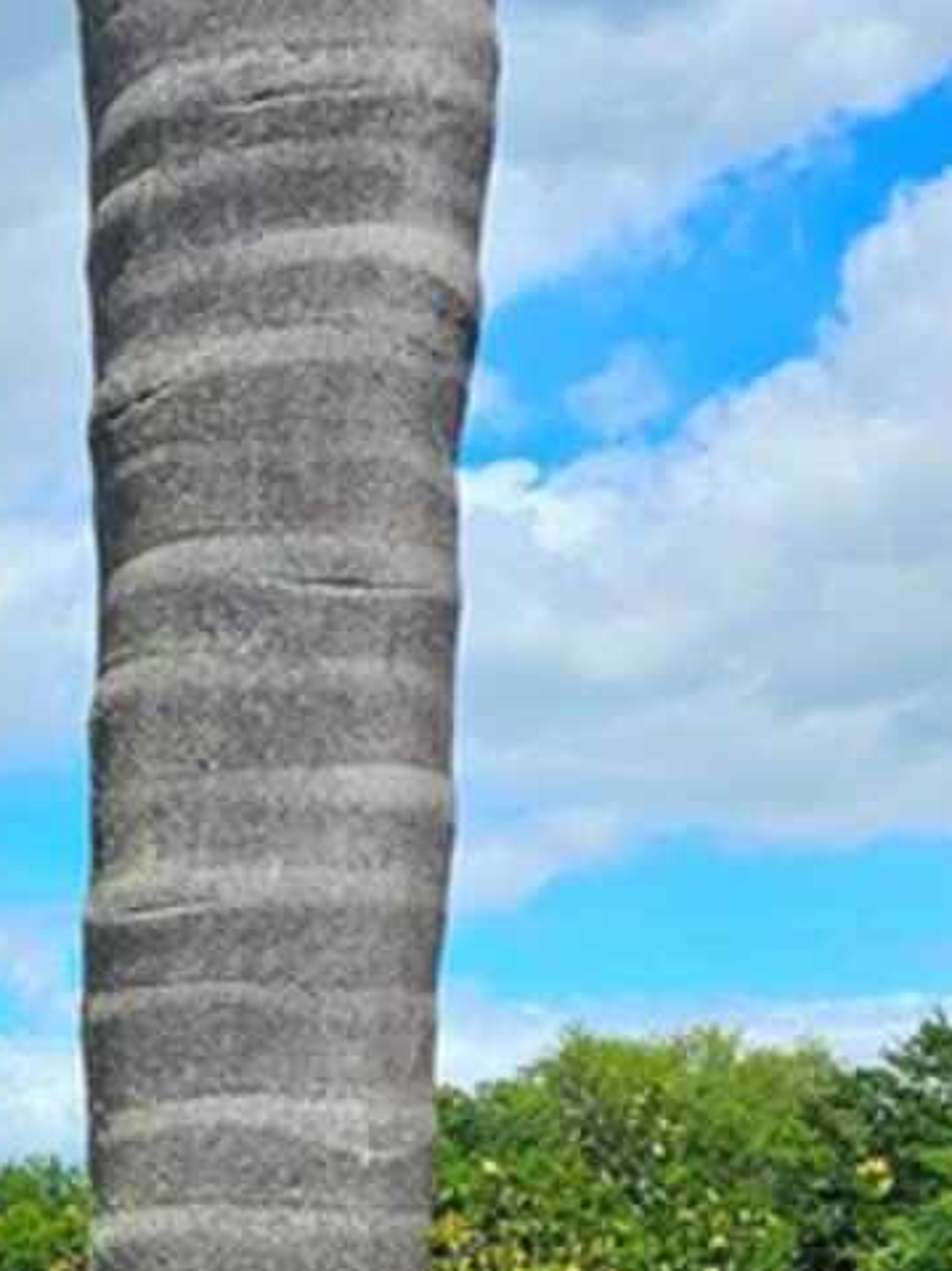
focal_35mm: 82
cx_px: -416
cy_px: 1409
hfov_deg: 16.6
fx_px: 3008
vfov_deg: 22.5
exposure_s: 1/2000
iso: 10
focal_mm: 6.3
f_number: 1.7
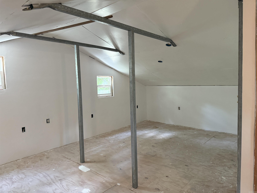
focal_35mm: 24
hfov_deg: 71.6
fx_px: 178
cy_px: 96
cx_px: 128
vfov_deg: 56.8
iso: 500
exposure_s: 1/60
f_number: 1.78
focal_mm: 6.76
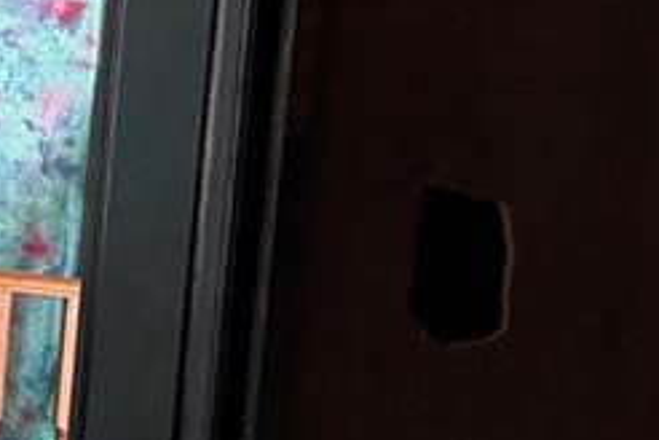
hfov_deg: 15.4
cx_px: -686
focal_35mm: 104
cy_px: -13
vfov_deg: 13.0
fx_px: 1904
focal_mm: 6.76
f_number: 1.78
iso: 500
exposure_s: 1/60
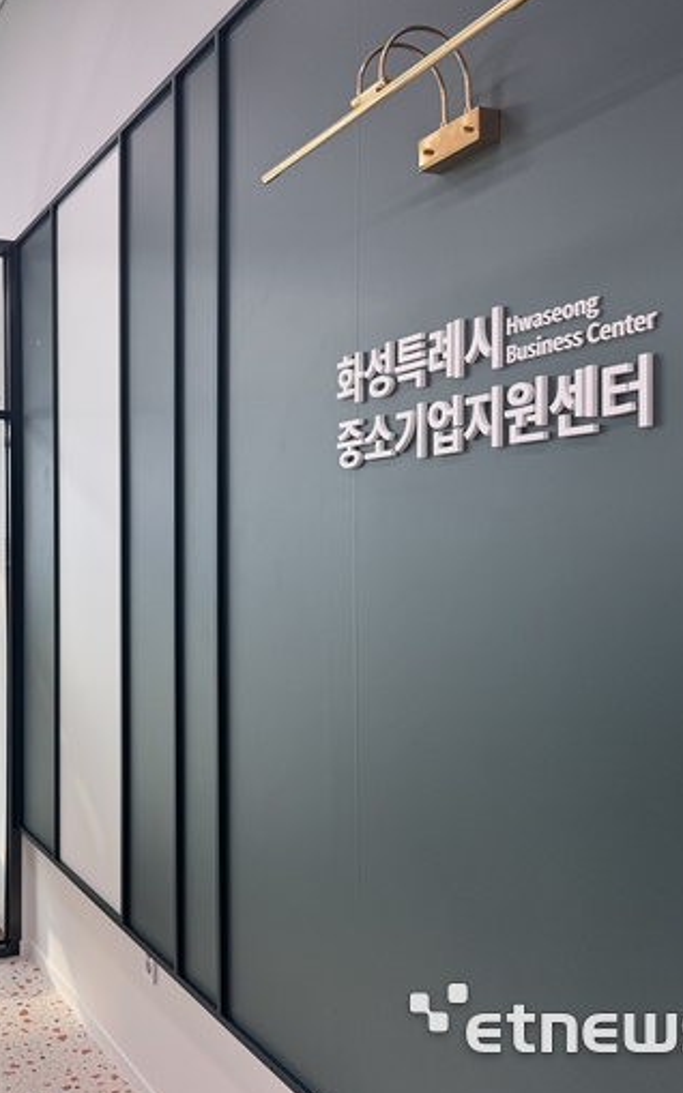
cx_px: 127
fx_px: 1043
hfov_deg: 35.0
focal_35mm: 35
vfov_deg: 55.3
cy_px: 553
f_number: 1.78
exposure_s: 1/376
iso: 80
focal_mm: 6.76
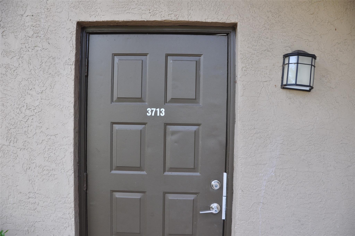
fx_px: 266
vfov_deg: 47.8
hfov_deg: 67.4
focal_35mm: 27
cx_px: 178
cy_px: 118
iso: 400
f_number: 5
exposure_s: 1/100
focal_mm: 18
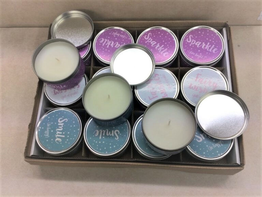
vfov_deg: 48.2
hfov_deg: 61.7
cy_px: 98
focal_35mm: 29
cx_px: 131
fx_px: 219
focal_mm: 4.15
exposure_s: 1/113
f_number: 2.2
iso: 32
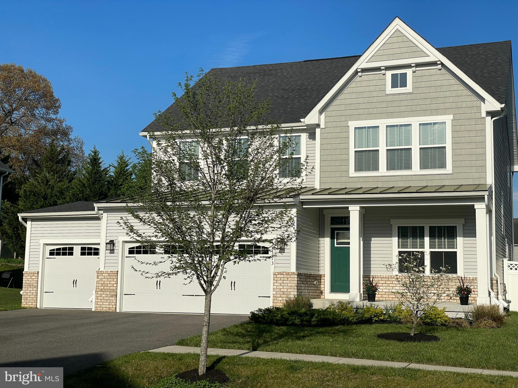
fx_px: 778
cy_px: 194
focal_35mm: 52
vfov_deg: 28.0
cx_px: 259
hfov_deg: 36.8
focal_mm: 6
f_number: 2
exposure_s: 1/3195
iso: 25
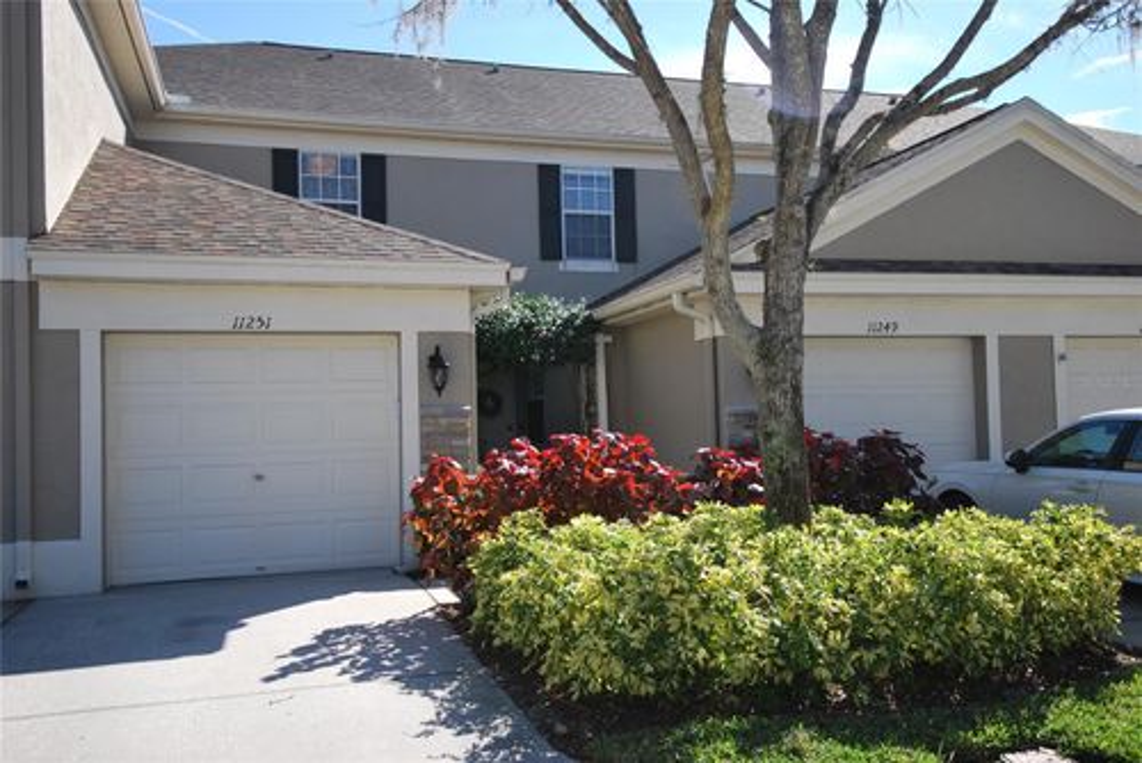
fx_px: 1000
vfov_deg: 41.8
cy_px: 382
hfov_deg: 59.5
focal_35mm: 32
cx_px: 571
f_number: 4.8
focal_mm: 21
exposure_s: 1/320
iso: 100
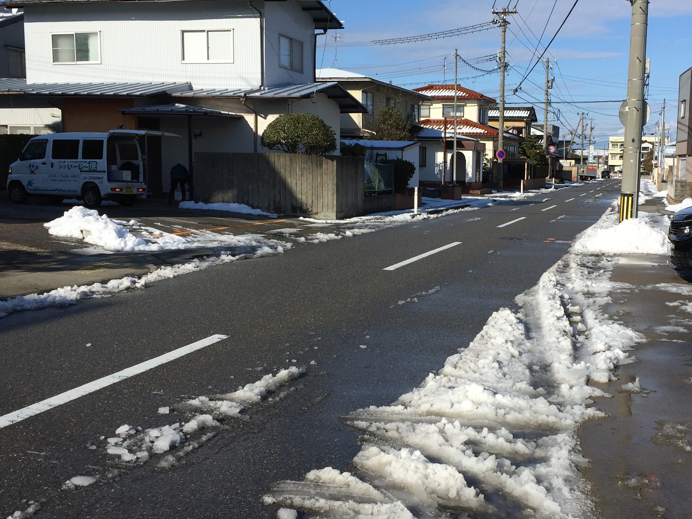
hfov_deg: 44.5
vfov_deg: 34.3
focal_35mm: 42
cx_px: 421
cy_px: 259
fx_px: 840
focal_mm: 4.15
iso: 32
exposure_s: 1/2825
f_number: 2.2
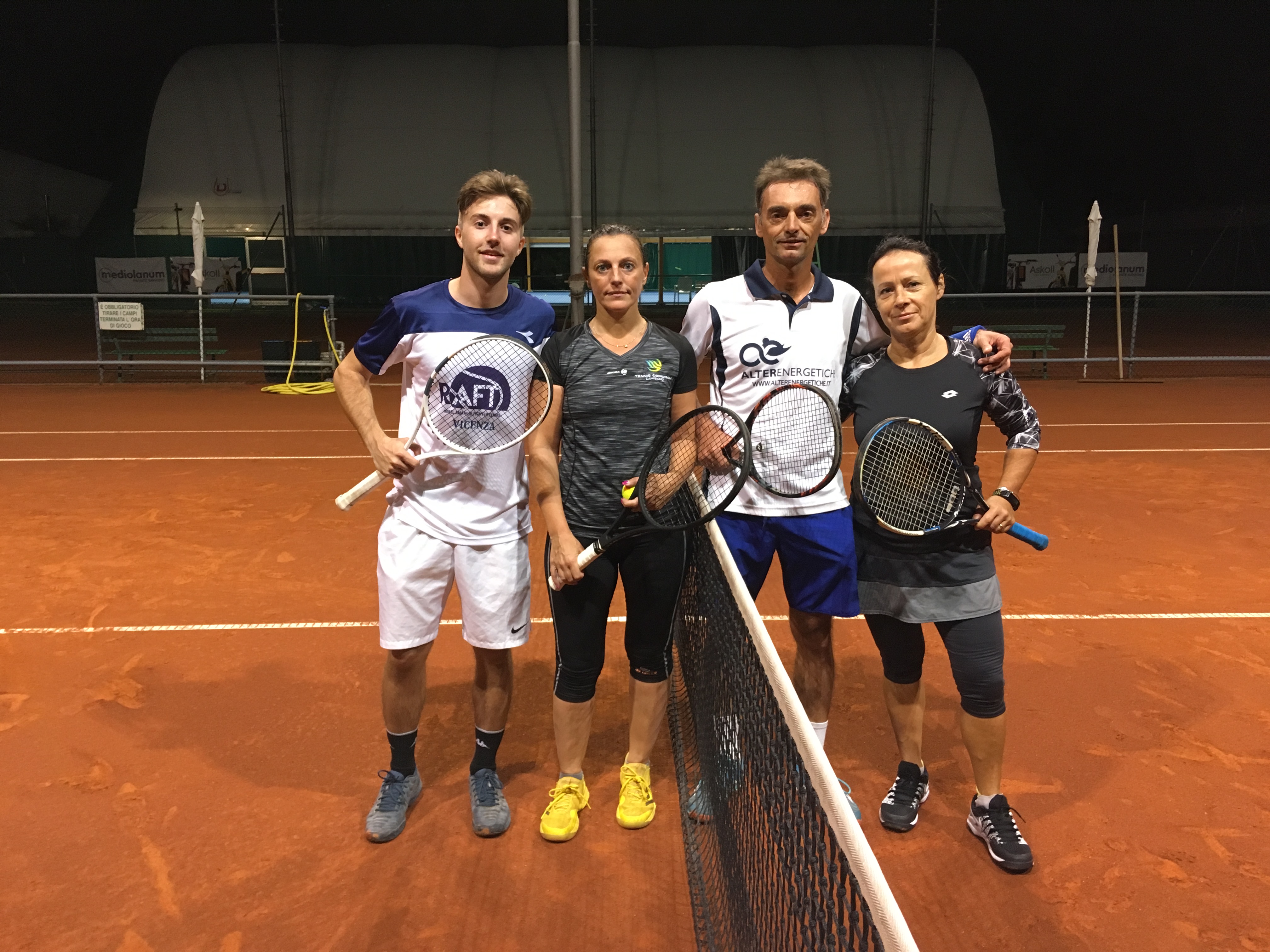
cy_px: 476
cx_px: 635
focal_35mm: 29
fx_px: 1064
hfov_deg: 61.7
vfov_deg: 48.2
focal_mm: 4.15
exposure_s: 1/33
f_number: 2.2
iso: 200
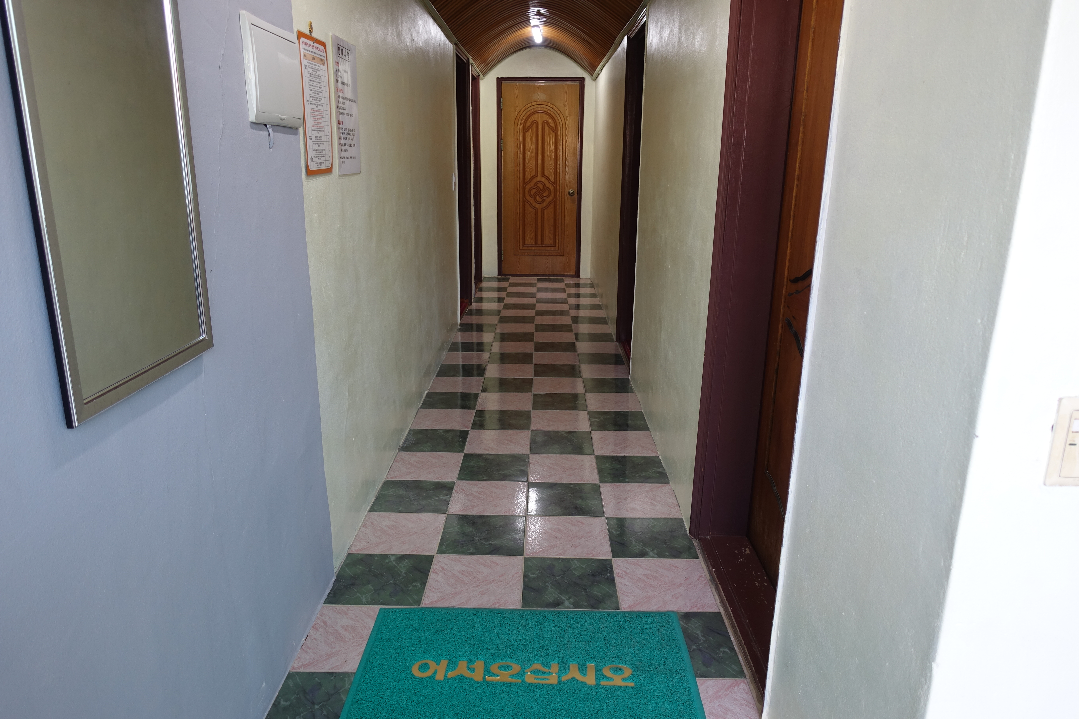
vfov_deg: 53.1
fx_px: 719
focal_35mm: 24
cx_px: 540
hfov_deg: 73.7
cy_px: 360
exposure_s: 1/40
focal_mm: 8.8
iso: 125
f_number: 2.8
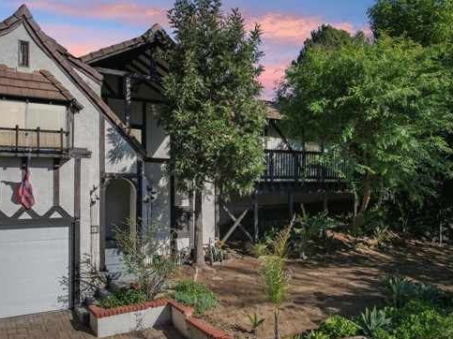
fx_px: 366
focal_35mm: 28
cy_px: 184
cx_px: 205
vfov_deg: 49.7
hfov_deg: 63.3
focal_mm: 8.4
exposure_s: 1/2000
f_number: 2.8
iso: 100
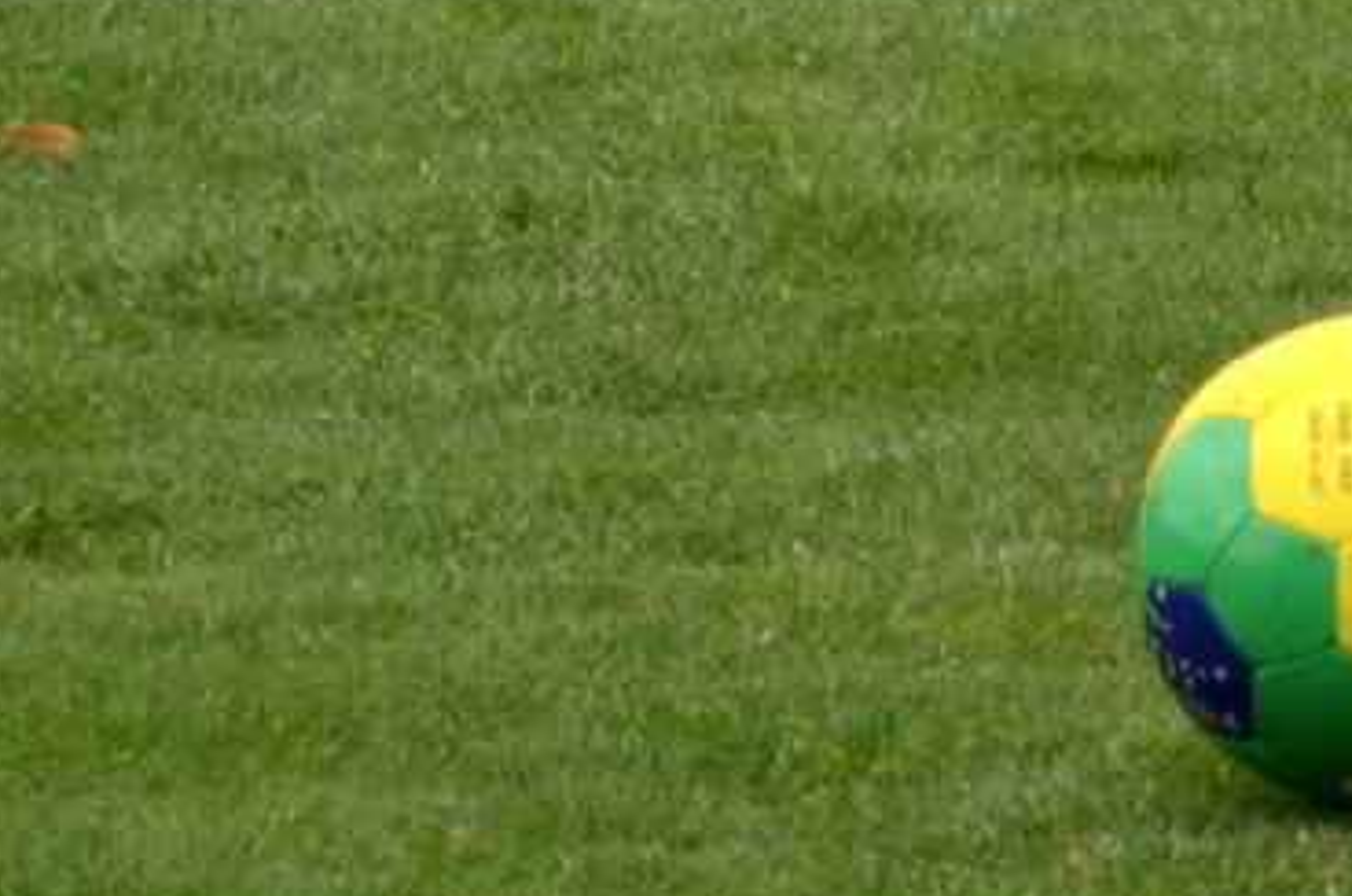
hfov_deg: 6.0
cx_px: 2204
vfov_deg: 4.0
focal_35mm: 339
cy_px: -984
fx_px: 12709
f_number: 5.6
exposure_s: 1/1250
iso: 400
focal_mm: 52
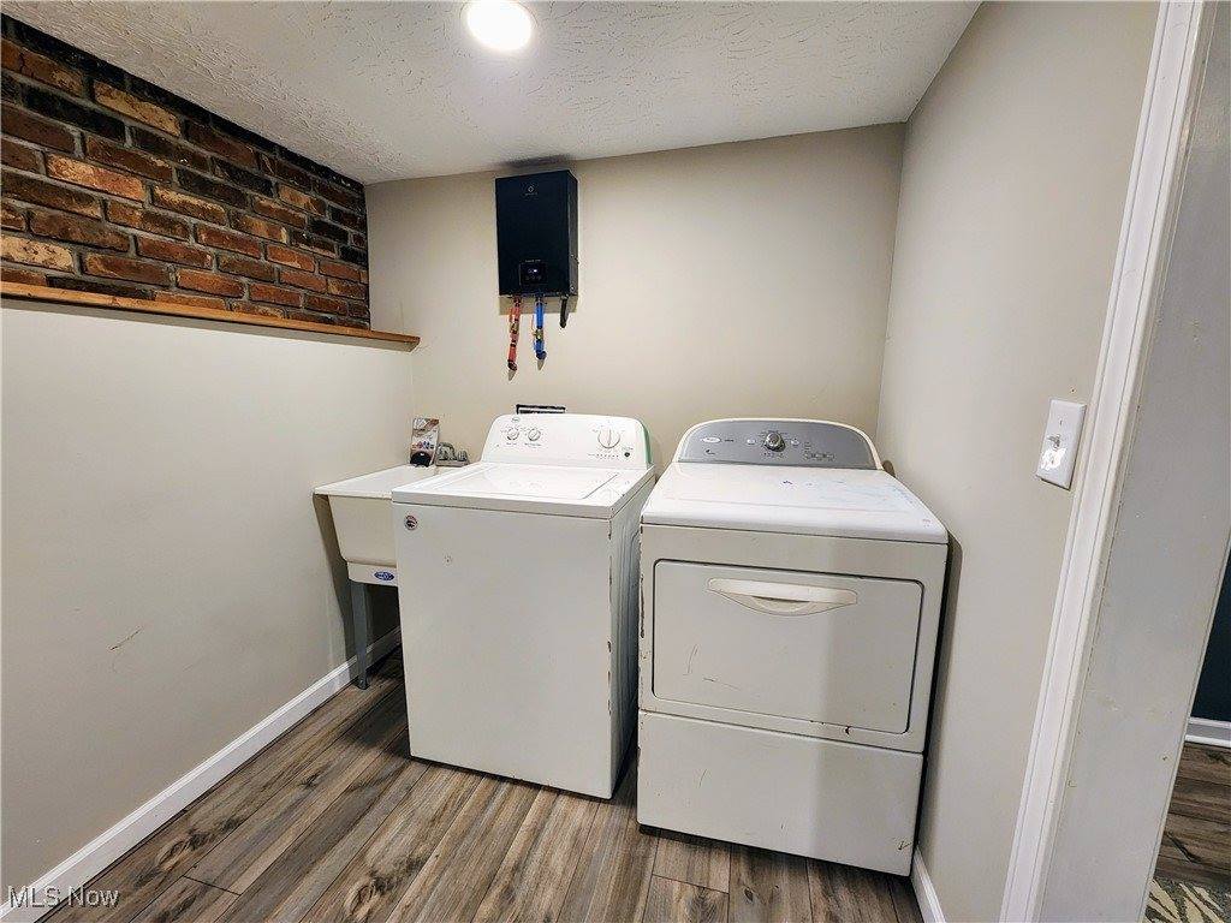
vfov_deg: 89.9
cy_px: 462
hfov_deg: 106.2
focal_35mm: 13
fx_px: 462
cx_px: 616
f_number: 2.2
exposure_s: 1/60
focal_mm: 2.2
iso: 250
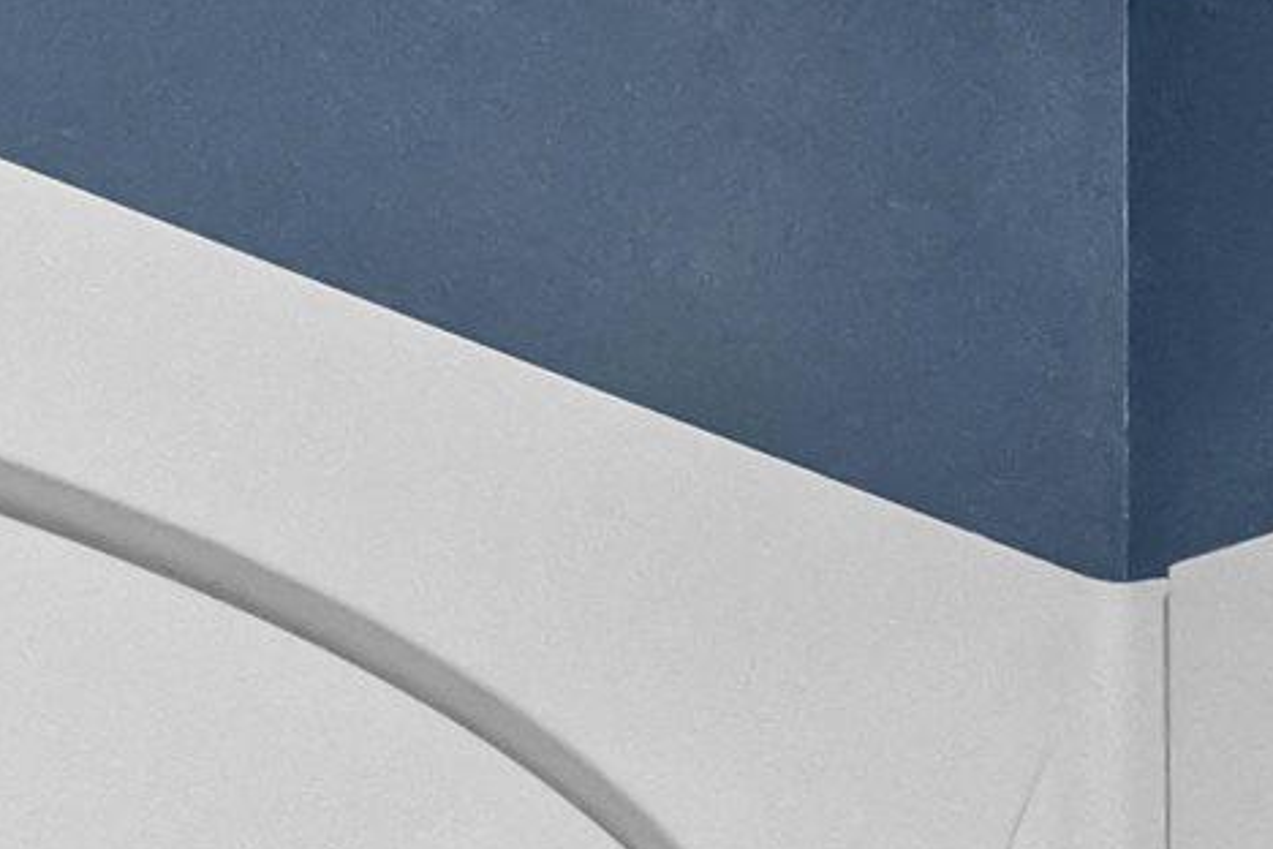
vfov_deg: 11.2
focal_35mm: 105
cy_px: 1929
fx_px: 3713
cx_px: 1629
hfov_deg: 18.2
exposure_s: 1/15
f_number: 8
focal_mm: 16
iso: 1250
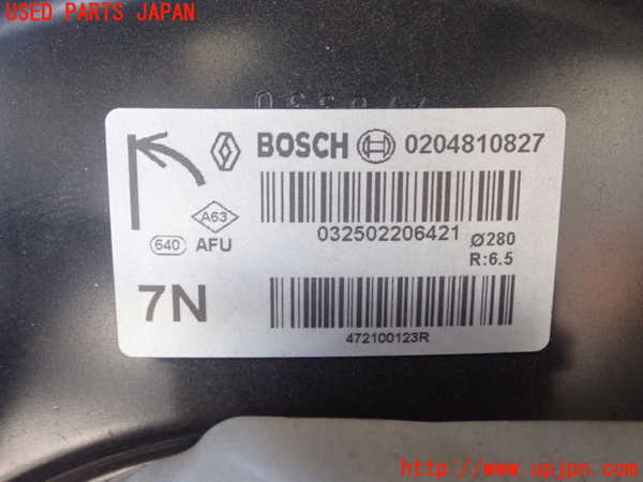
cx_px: 322
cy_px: 241
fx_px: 1133
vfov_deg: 24.0
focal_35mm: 61
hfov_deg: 31.7
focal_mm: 11.01
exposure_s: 1/60
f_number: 3.6
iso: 800
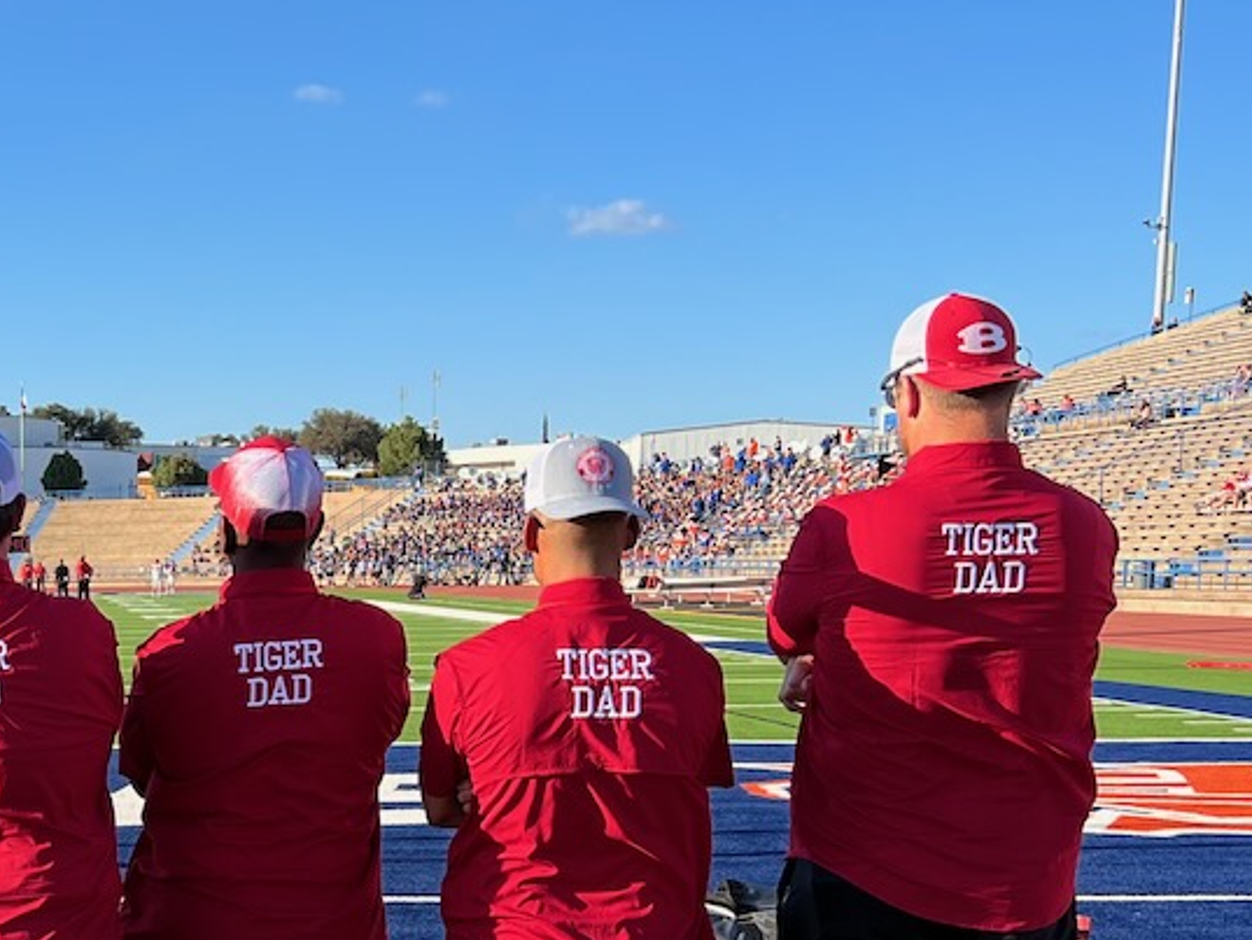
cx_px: -63
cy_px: 844
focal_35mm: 62
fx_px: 2243
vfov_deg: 23.1
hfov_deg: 28.8
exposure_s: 1/2571
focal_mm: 5.7
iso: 50
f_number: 1.5
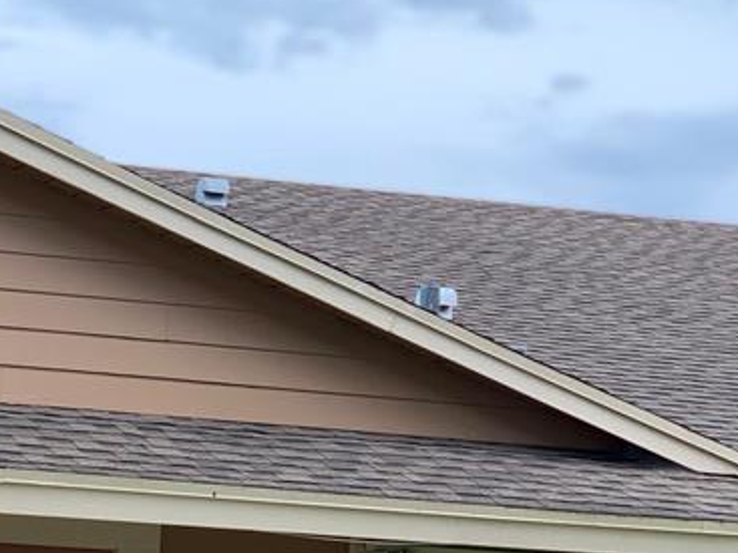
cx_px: -20
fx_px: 3090
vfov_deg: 10.1
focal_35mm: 145
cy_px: 631
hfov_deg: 13.4
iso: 25
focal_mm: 6
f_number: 2.4
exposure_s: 1/122
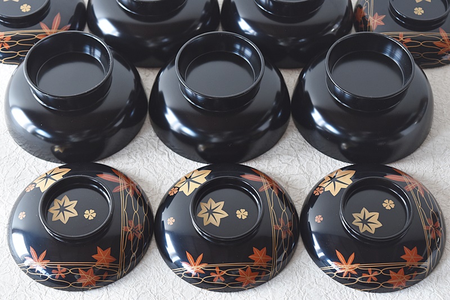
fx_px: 975
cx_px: 225
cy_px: 150
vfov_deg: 17.5
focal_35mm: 78
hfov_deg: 26.0
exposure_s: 1/8
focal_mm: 52
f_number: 5.6
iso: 800
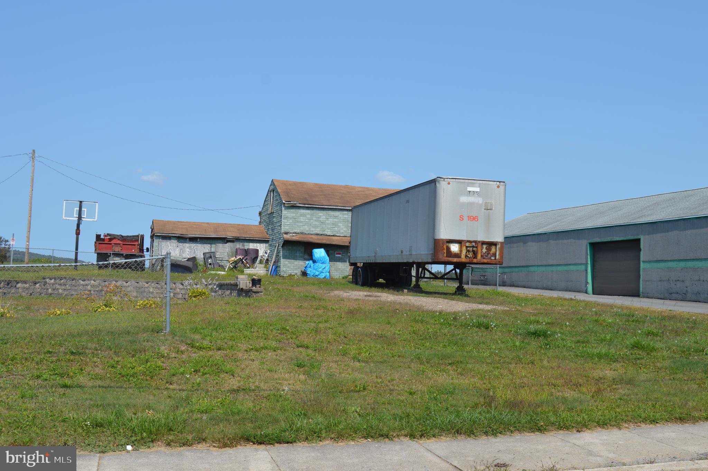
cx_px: 354
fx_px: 766
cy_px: 236
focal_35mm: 39
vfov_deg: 34.1
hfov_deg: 49.6
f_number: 8
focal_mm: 26
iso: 100
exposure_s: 1/250
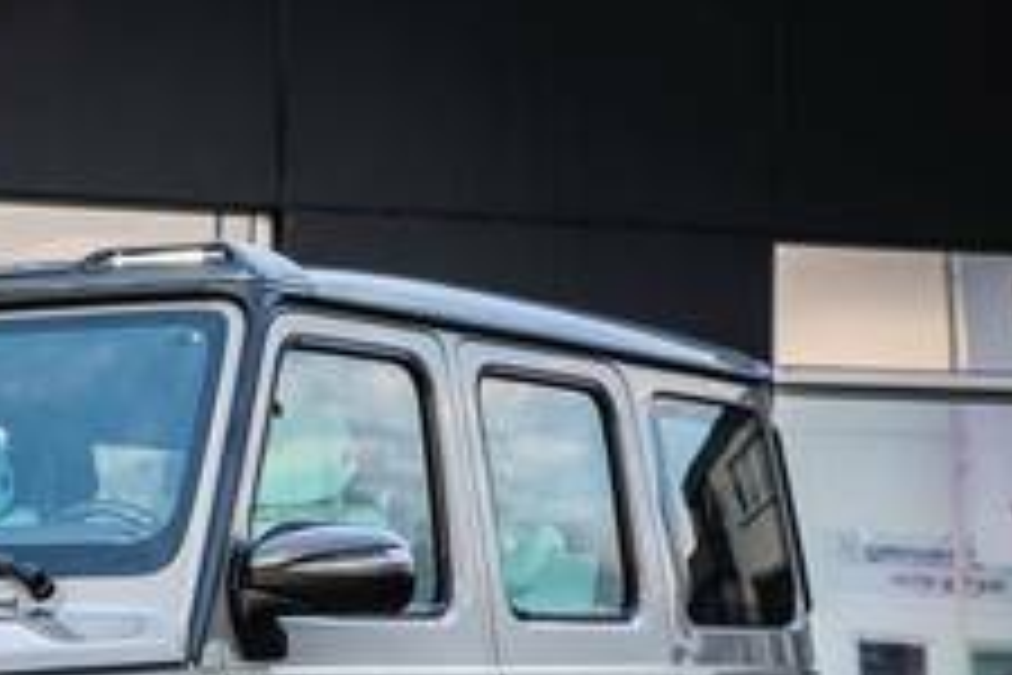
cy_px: 724
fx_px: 2895
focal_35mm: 103
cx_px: -139
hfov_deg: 18.9
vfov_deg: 13.1
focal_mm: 43
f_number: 5
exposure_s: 1/125
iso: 1000
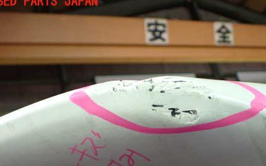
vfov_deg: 28.6
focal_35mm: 44
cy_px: 132
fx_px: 319
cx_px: 170
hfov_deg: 44.8
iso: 800
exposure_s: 1/125
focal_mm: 5.4
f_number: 2.3
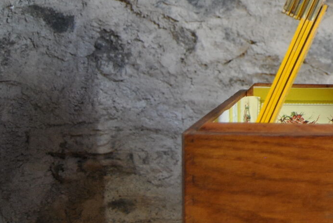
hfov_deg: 19.7
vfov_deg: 14.5
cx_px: 460
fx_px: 861
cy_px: -2
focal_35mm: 93
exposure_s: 1/30
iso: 500
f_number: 3.5
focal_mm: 22
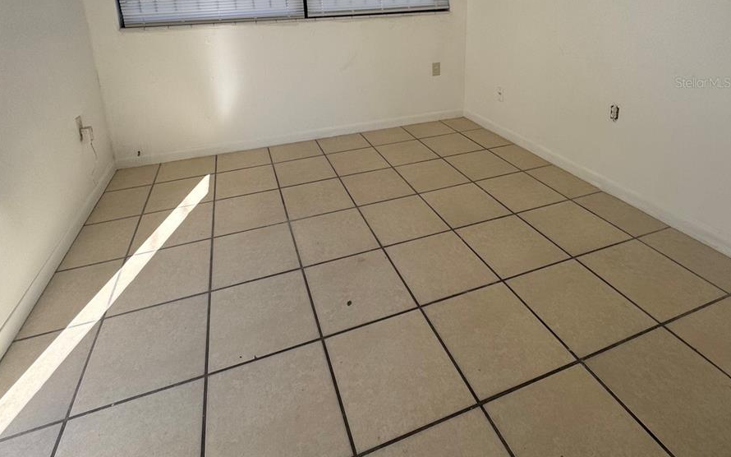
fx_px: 398
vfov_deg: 54.9
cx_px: 364
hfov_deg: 85.1
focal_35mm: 20
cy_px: 82
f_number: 2.2
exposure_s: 1/294
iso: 40
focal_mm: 2.22
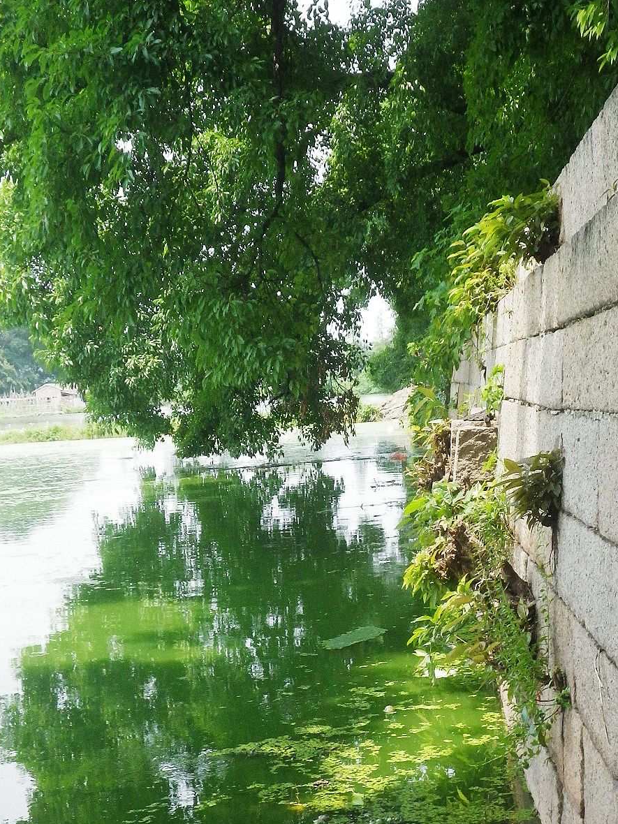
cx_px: 441
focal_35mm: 59
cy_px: 412
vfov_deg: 32.7
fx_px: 1404
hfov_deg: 24.6
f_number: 4.6
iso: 160
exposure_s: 1/200
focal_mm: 6.1
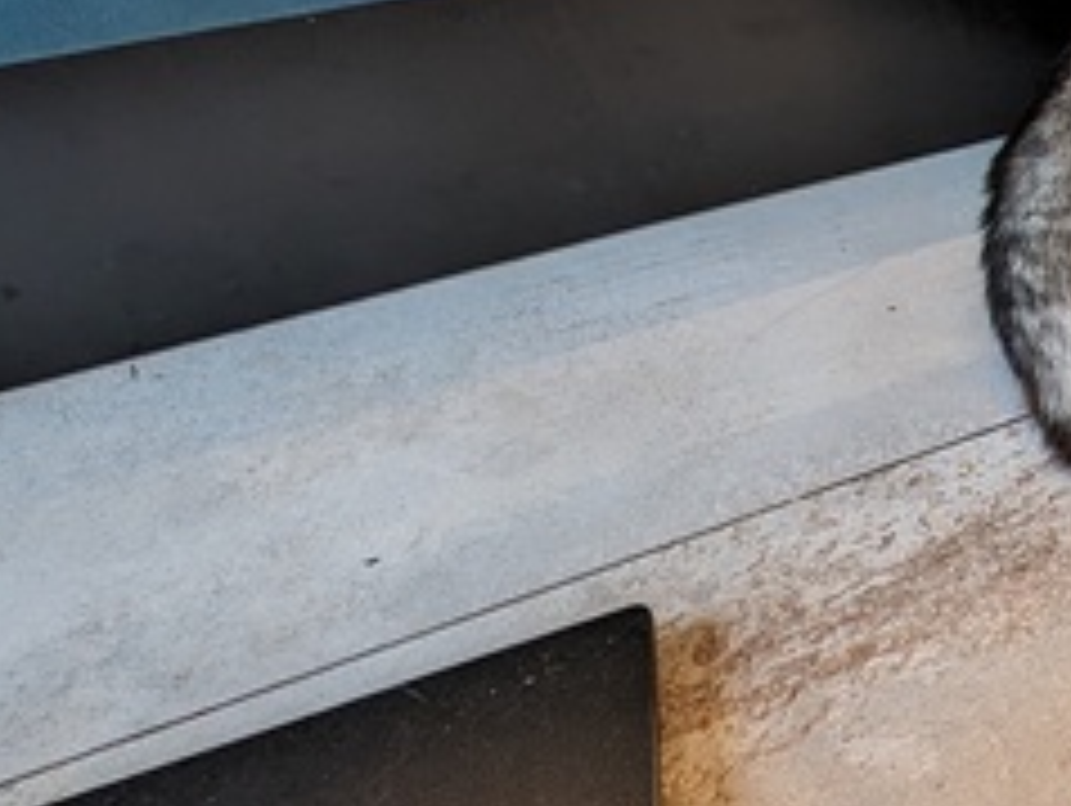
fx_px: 1146
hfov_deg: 30.7
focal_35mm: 37
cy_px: 187
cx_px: 1557
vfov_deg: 37.6
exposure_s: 1/23.3
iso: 152
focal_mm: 2.23
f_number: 1.95
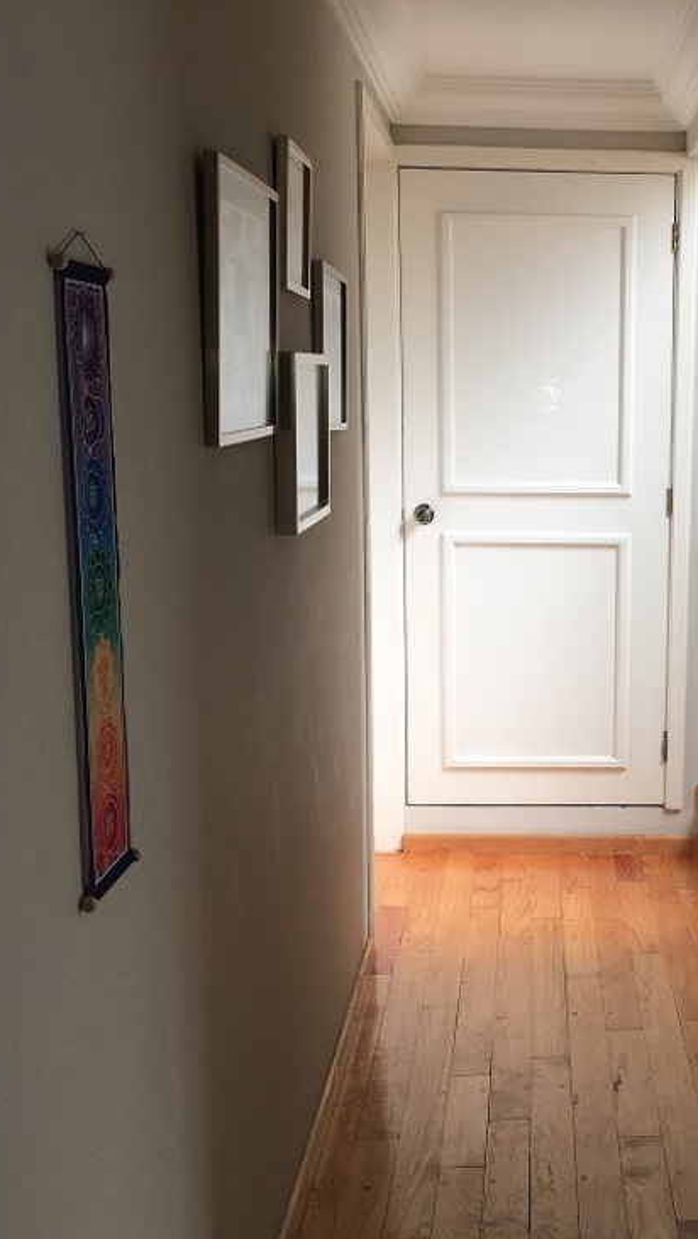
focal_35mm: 46
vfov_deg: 44.5
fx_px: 1513
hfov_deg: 25.3
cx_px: 613
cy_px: 674
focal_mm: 4.15
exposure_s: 1/187
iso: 32
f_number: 2.2
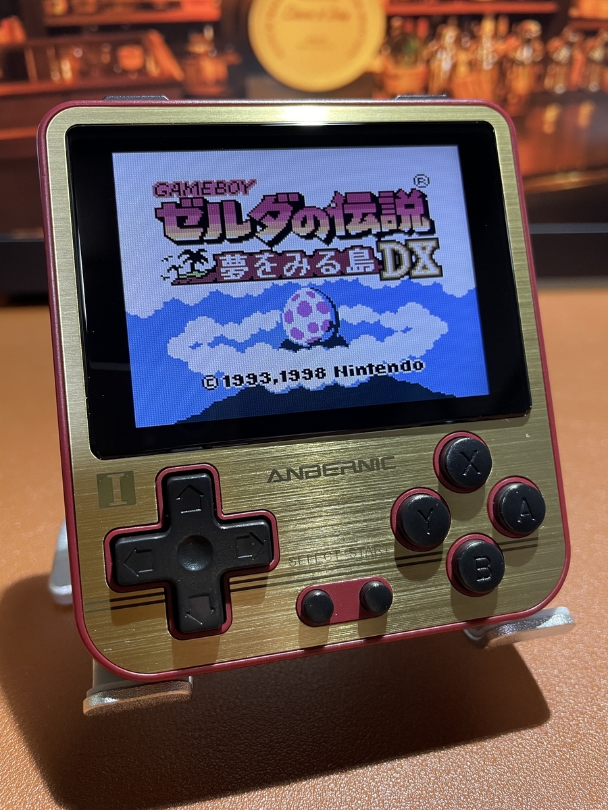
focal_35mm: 26
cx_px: 304
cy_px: 405
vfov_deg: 67.3
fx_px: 609
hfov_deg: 53.1
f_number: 1.6
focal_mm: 4.2
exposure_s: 1/60
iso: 160
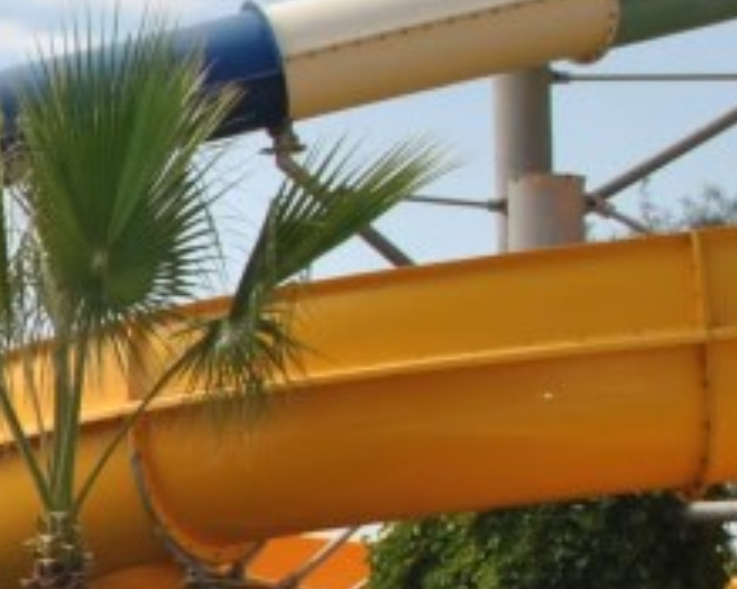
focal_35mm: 177
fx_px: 3859
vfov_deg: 8.7
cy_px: 565
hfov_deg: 9.6
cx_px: -1082
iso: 100
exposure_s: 1/200
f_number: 9
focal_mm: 24
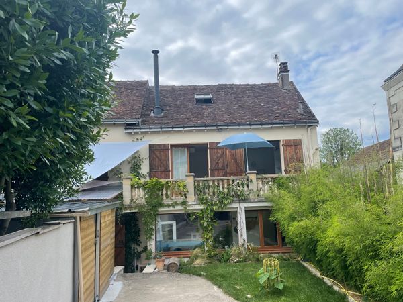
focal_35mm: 26
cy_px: 151
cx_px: 202
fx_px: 303
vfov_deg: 53.1
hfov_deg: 67.3
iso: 32
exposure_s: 1/2398
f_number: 1.6
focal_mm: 4.2
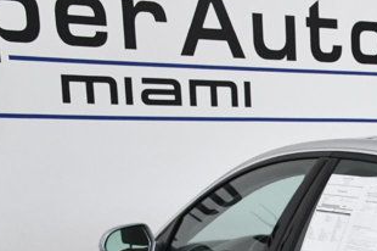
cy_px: 405
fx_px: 1245
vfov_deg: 11.0
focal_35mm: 119
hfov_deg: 15.8
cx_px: 566
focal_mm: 24
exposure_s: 1/400
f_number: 10
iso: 2500
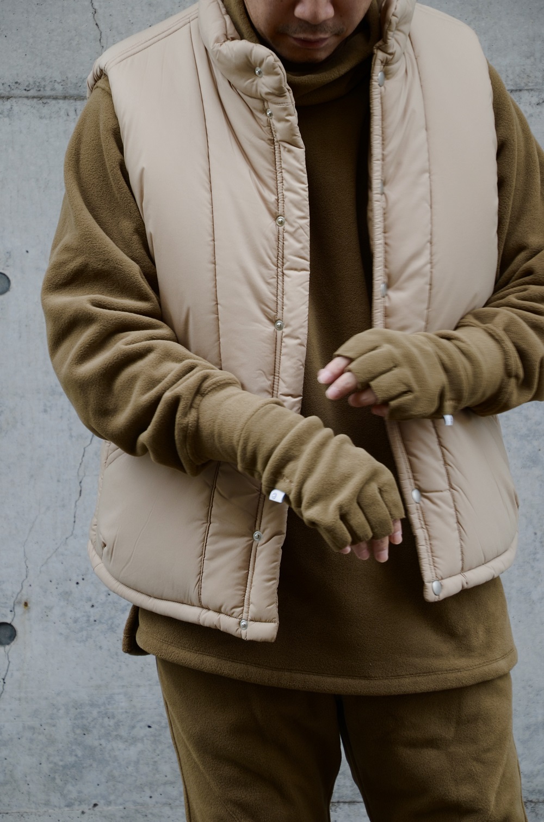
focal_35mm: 129
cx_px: 272
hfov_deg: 10.6
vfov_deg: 15.9
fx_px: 2936
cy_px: 411
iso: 200
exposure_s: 1/100
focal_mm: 86
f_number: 5.6
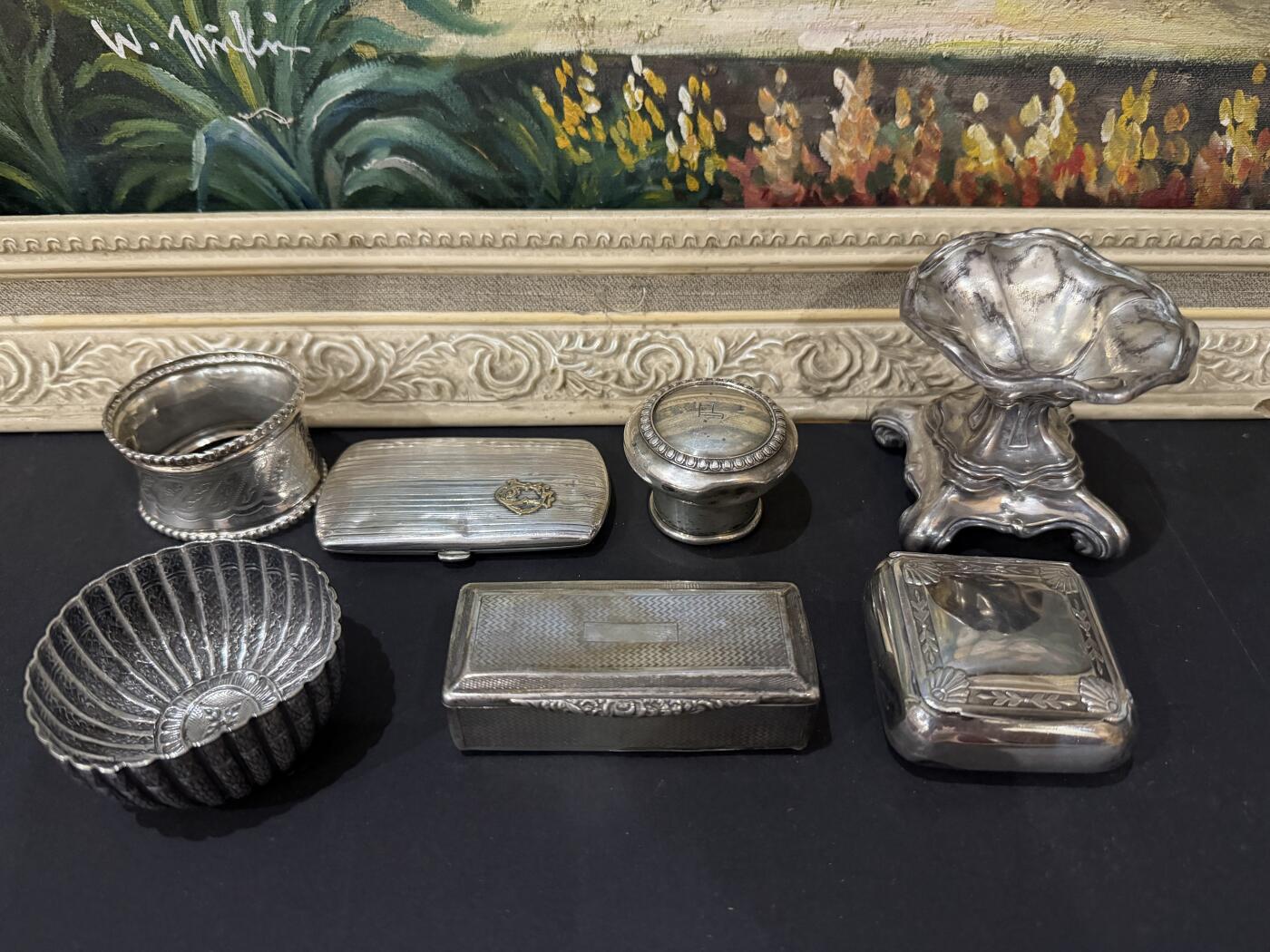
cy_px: 476
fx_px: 881
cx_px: 635
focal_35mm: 24
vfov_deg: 56.8
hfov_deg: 71.6
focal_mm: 6.76
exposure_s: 1/33
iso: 800
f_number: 1.78
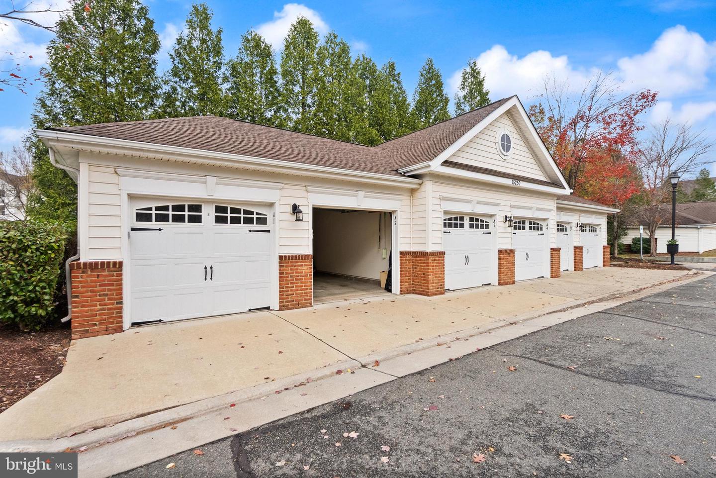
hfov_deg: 96.7
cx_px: 358
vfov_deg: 73.8
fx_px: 318
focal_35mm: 16
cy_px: 239
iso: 2500
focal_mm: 16
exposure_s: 1/640
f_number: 8
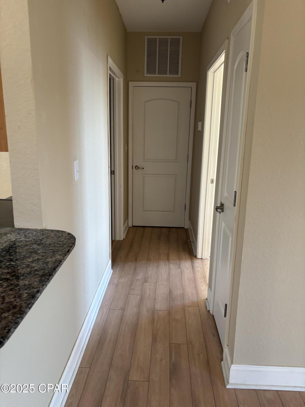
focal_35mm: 26
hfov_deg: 53.1
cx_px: 152
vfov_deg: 67.3
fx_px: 305
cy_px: 204
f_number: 1.6
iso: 100
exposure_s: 1/60
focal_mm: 5.96
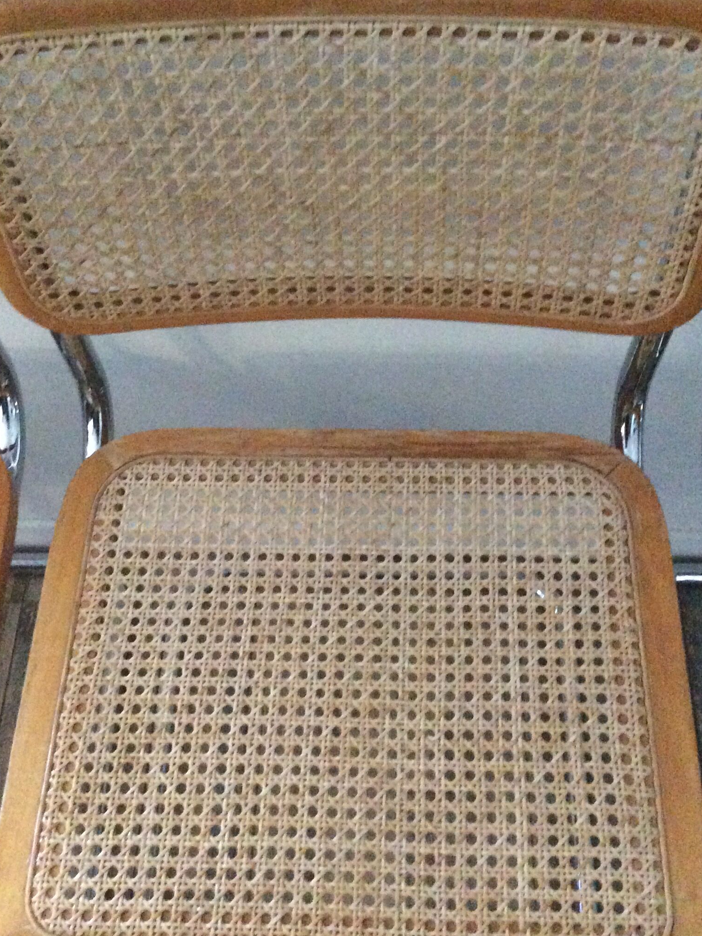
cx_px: 339
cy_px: 454
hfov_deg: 35.1
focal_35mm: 41
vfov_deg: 45.8
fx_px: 1109
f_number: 2.4
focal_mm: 3.3
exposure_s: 1/17
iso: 640
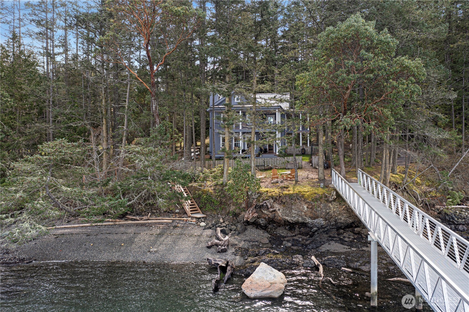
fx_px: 365
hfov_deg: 65.5
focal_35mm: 28
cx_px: 234
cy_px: 156
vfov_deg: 46.4
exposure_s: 1/40
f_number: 4
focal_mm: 10.26
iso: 100
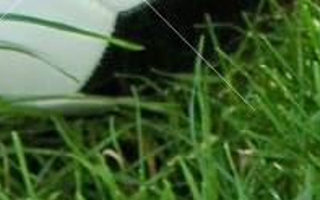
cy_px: -325
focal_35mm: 1181
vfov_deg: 1.1
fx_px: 10297
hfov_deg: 1.8
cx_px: 80
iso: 160
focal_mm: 28
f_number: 3.2
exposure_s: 1/80
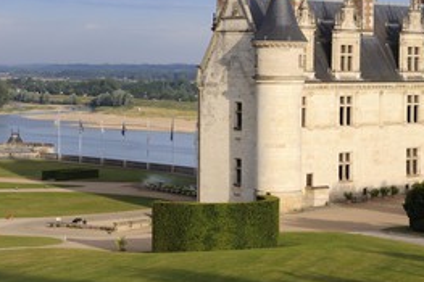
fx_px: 1318
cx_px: 305
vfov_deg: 12.2
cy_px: 102
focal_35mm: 112
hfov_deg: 18.2
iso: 200
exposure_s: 1/160
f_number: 13
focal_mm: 70
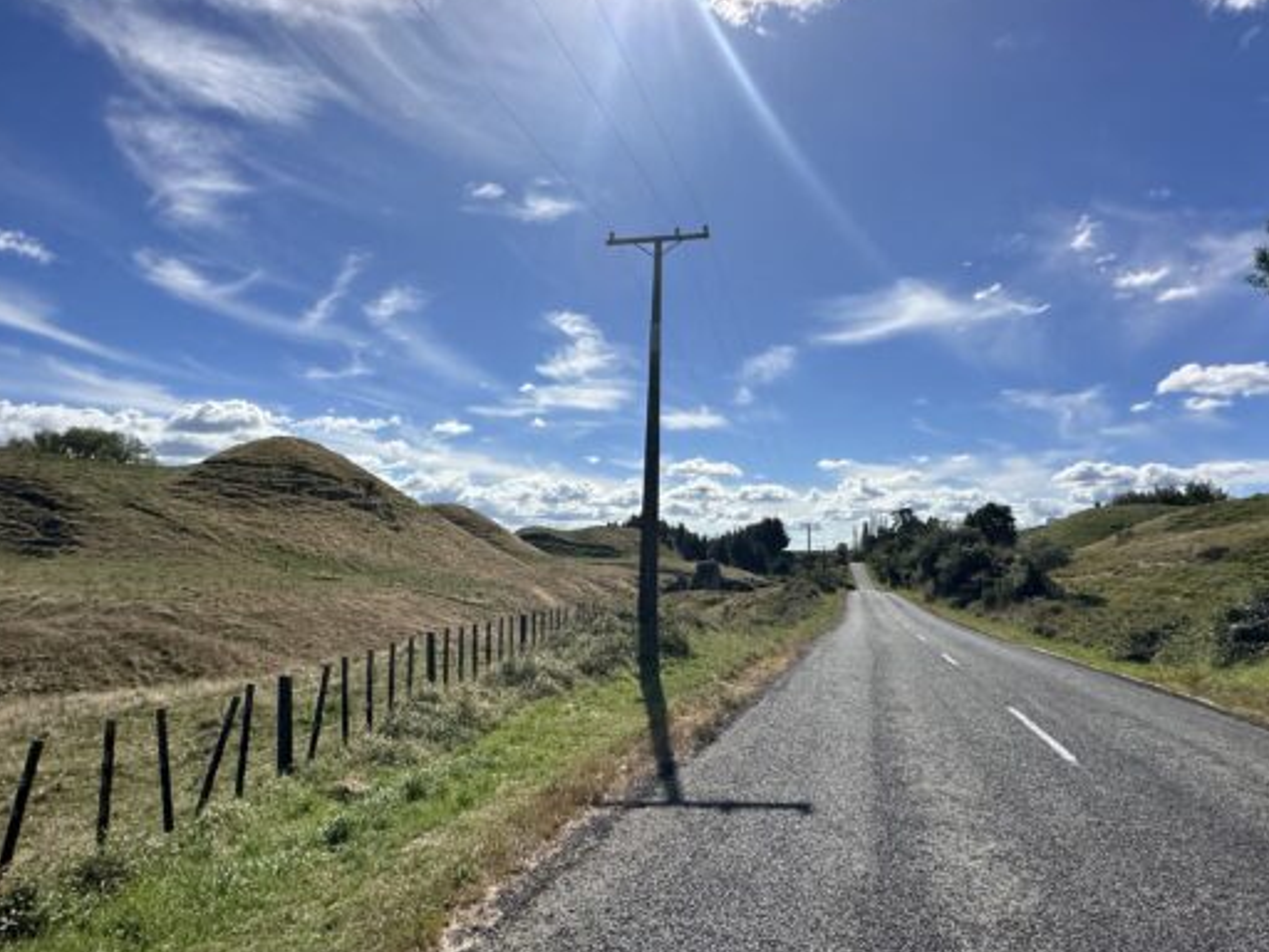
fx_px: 770
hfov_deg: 78.8
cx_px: 575
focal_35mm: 21
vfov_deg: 63.4
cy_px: 498
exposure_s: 1/4132
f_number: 2.2
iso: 50
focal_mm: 2.22
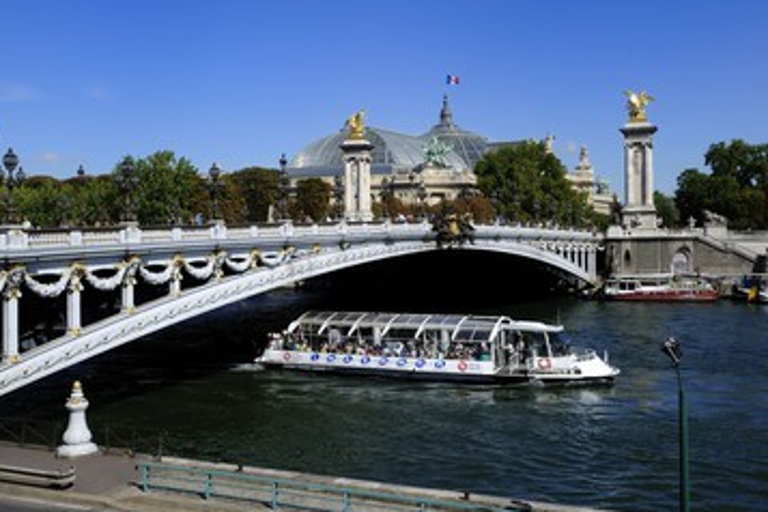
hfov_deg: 48.3
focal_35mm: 40
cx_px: 325
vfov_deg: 33.4
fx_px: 853
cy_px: 230
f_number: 13
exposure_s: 1/200
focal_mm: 34
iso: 200
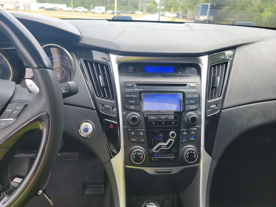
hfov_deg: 71.6
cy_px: 104
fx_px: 191
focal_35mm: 24
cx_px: 138
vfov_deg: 56.8
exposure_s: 1/119
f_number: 1.8
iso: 53
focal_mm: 6.7
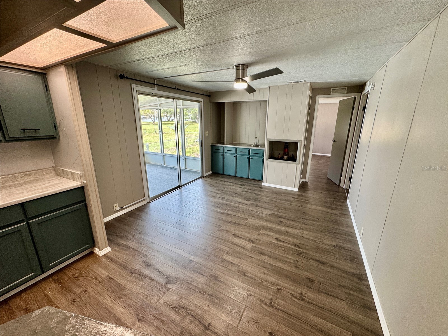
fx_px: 181
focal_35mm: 14
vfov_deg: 85.7
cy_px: 168
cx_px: 224
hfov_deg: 102.1
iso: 125
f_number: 2.2
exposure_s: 1/120
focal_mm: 2.22
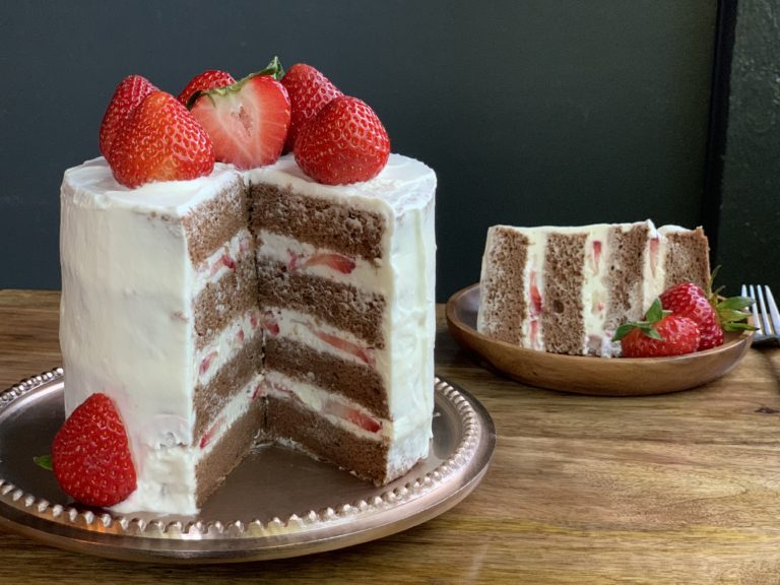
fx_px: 1172
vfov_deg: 28.0
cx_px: 390
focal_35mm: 52
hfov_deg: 36.8
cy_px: 292
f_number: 2.4
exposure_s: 1/60
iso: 250
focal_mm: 6
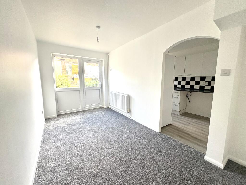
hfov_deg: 102.1
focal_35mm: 14
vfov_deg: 85.7
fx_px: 99
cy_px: 92
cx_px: 123
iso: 80
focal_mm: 2.22
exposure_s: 1/99
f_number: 2.2
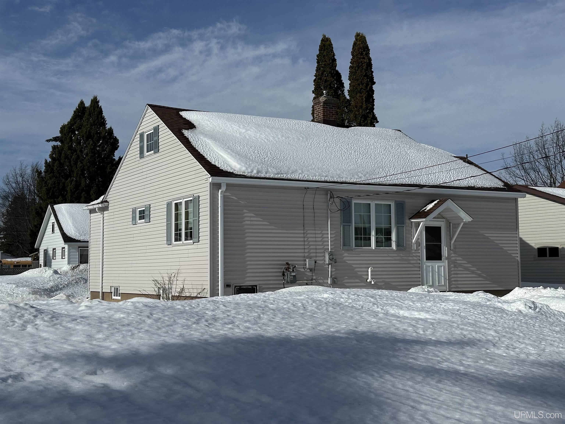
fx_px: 783
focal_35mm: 48
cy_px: 212
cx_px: 282
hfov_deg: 39.7
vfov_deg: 30.3
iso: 64
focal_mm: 6.86
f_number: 1.78
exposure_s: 1/12048
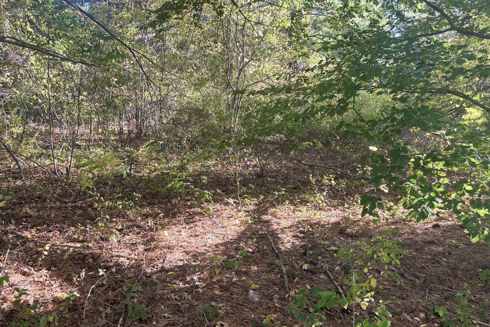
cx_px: 245
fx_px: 381
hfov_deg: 65.5
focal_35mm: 28
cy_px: 165
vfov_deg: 46.4
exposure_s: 1/121
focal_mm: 5.96
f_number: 1.6
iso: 50
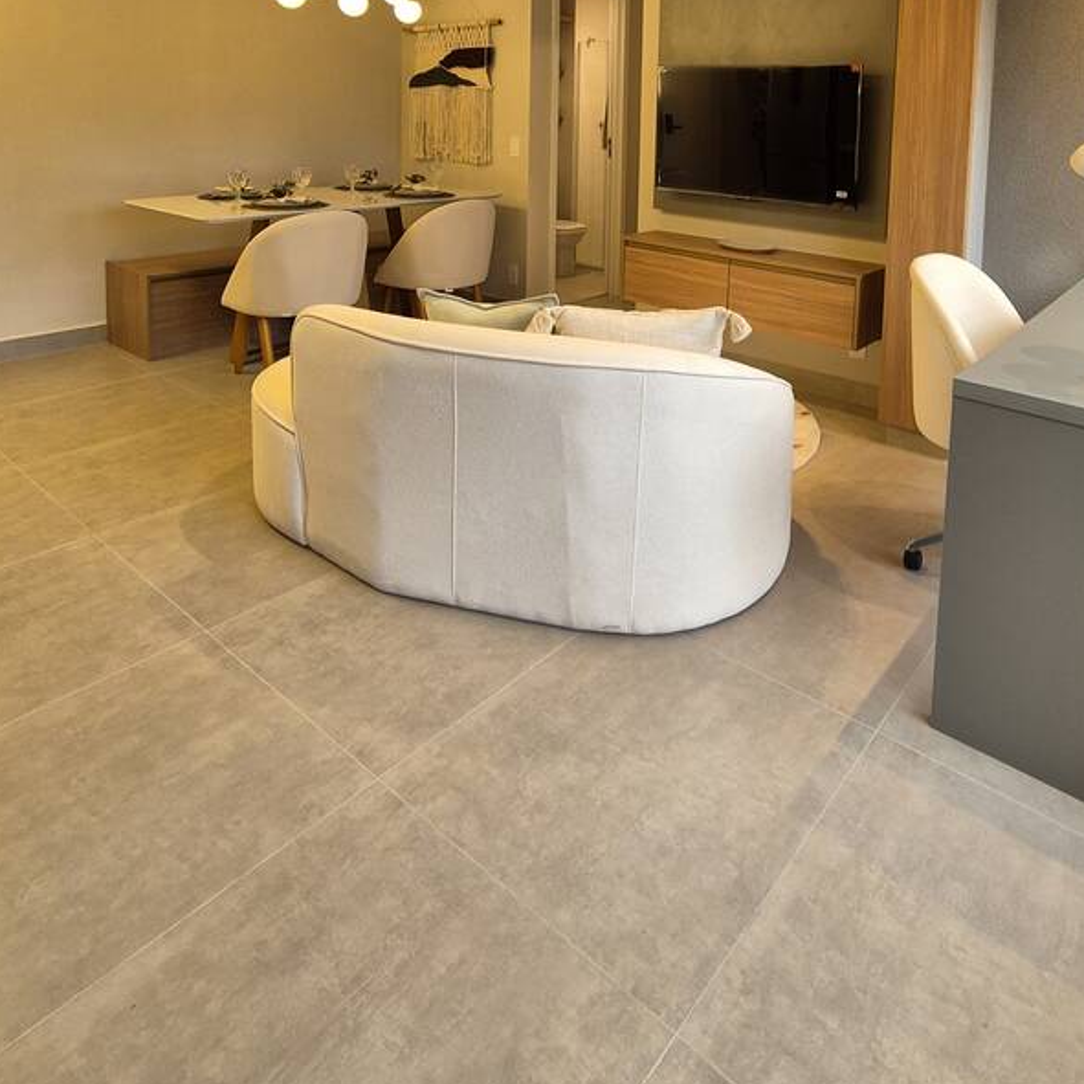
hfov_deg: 71.0
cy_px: 178
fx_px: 744
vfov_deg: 64.1
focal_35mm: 21
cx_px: 673
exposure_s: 1/60
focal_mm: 2.2
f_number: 2.2
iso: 160
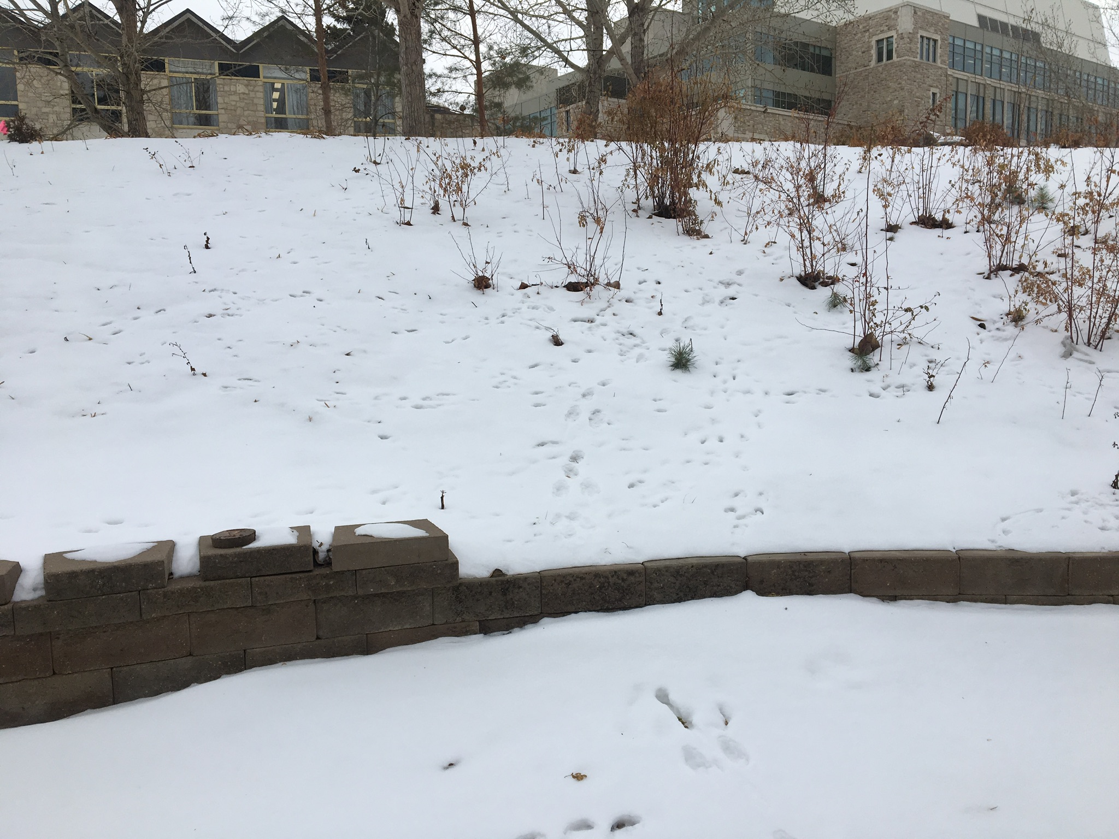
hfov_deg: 61.7
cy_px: 420
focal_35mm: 29
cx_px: 560
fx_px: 937
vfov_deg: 48.2
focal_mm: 4.15
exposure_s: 1/884
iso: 25
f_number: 2.2
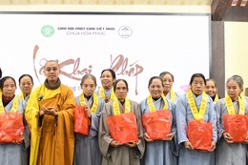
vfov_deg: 22.6
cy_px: 72
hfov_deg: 33.2
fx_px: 413
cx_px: 88
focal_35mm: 60
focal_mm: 24
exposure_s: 1/160
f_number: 2.8
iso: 2500
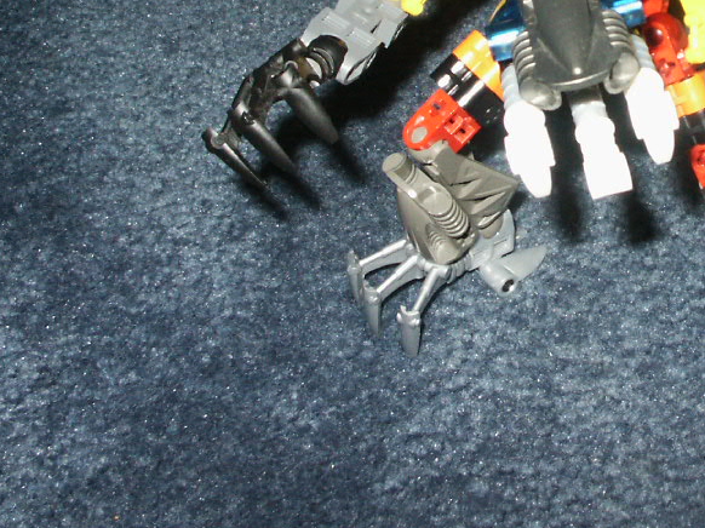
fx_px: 1568
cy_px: -1
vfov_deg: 18.6
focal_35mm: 77
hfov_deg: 24.4
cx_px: 669
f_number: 6.7
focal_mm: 7.18
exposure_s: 1/45
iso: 200
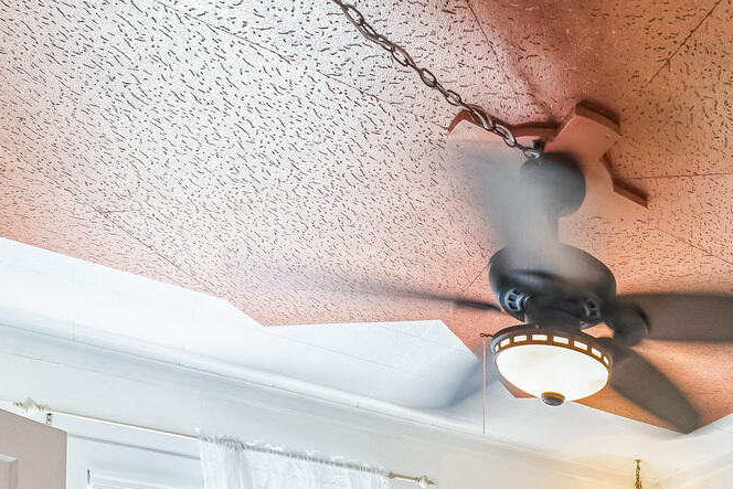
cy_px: 737
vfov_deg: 26.2
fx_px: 753
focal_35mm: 37
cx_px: 756
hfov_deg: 43.3
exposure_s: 1/40
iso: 1250
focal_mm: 12
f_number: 7.1
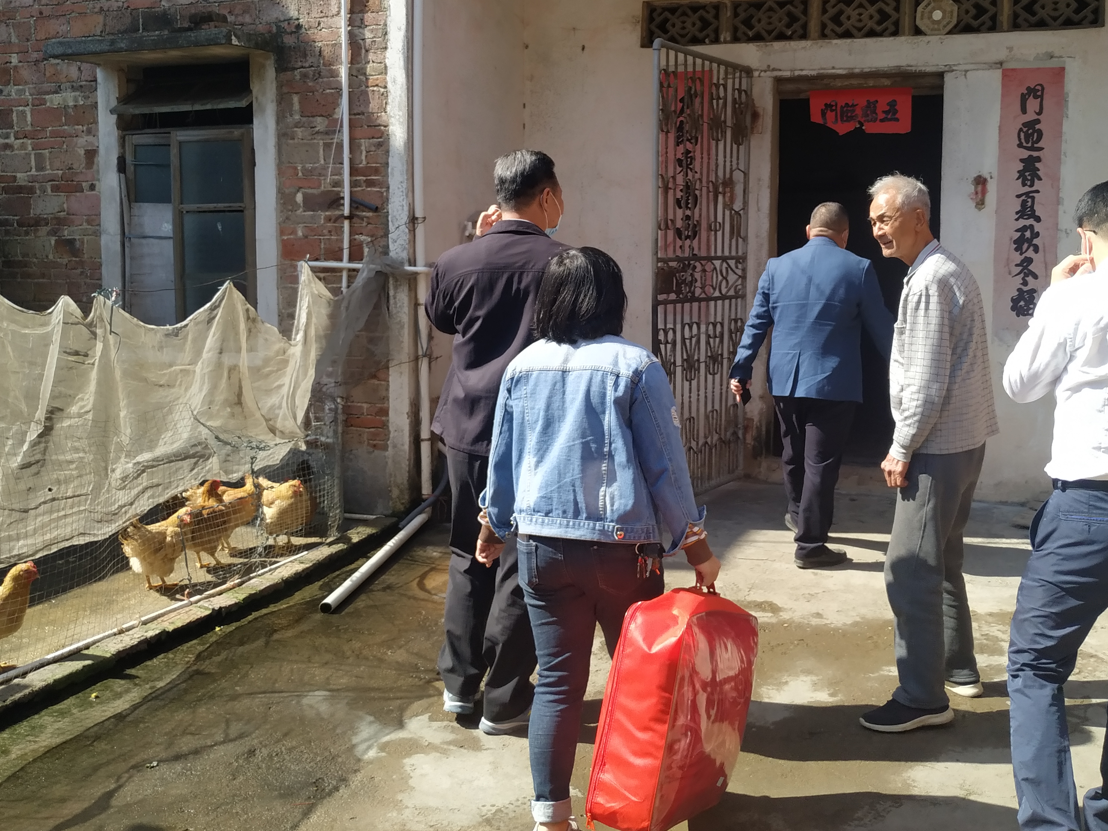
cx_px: 621
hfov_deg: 55.2
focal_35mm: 33
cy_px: 337
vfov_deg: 42.8
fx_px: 1056
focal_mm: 3.94
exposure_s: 1/1135
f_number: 1.9
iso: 200
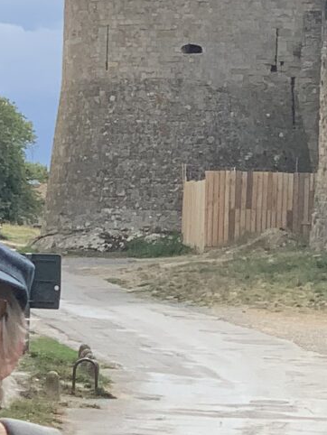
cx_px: 242
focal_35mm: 276
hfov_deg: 5.4
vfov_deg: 7.2
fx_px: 3473
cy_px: 120
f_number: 2.4
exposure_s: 1/786
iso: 16
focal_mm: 6
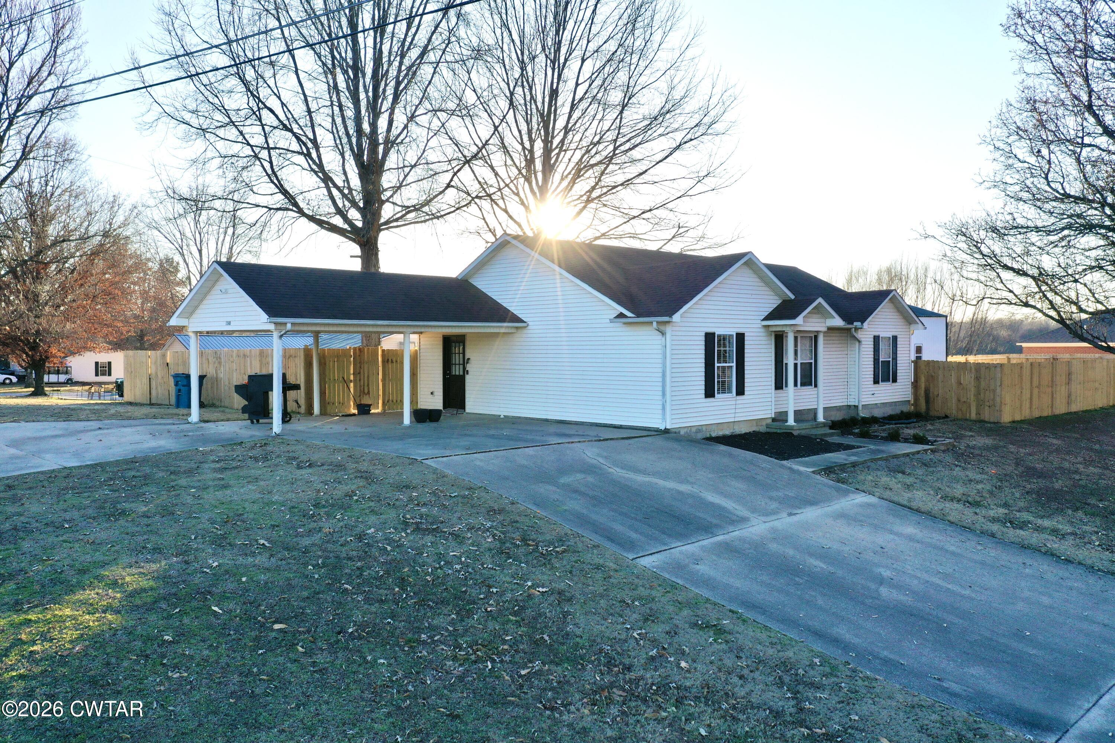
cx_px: 558
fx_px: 867
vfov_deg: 46.4
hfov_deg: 65.5
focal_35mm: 28
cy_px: 372
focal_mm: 10.26
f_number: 5
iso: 100
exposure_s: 1/320
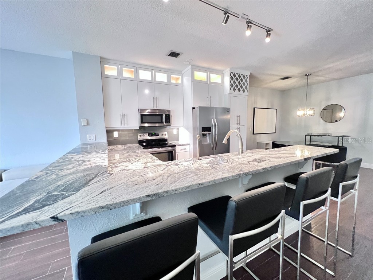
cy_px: 140
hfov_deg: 106.2
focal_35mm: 13
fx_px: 140
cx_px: 186
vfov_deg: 89.9
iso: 800
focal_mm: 1.57
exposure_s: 1/40
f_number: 1.8
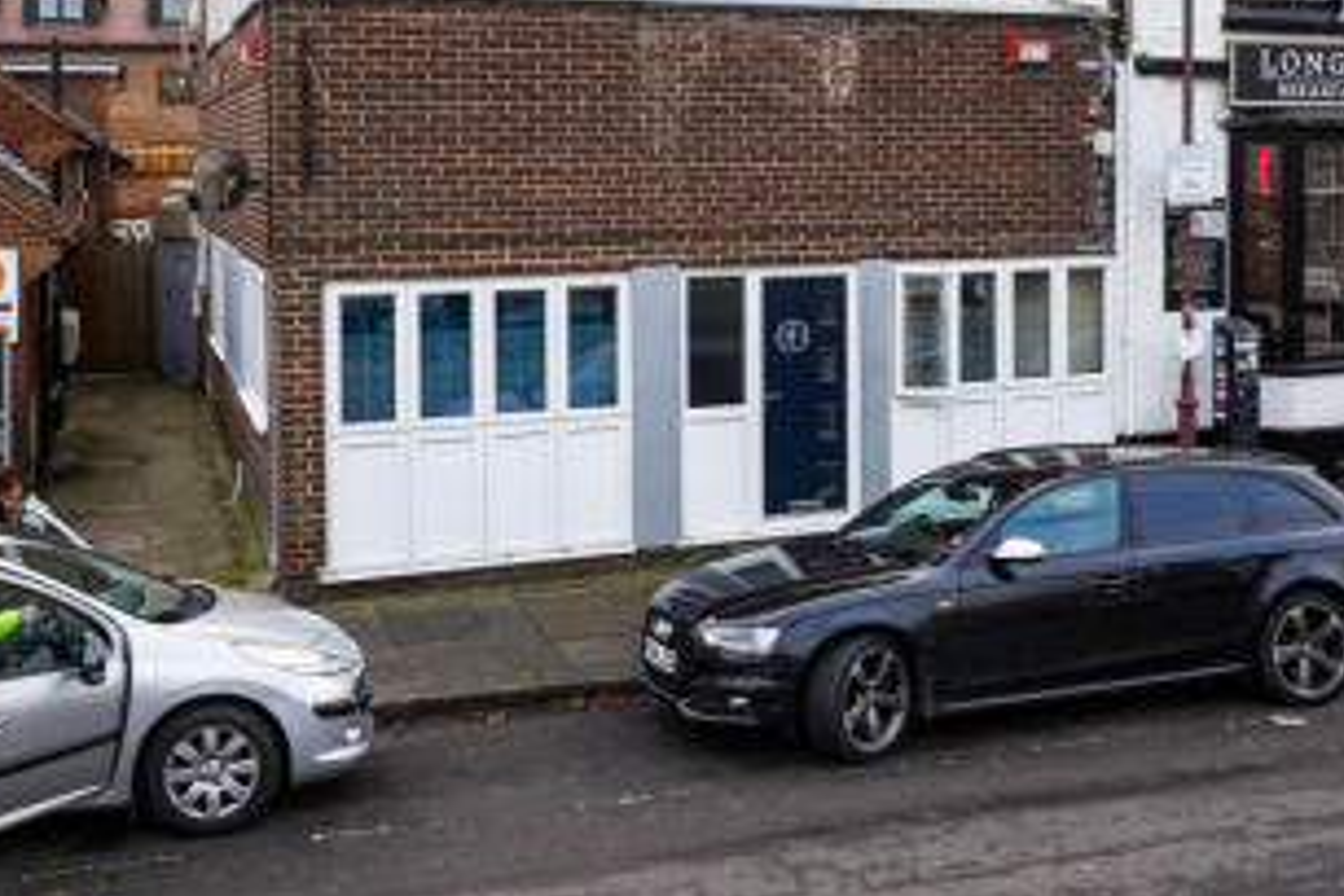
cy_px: 213
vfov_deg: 31.3
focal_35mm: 42
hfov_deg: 46.4
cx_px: 716
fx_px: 1568
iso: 100
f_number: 9
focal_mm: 18
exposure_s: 1/25
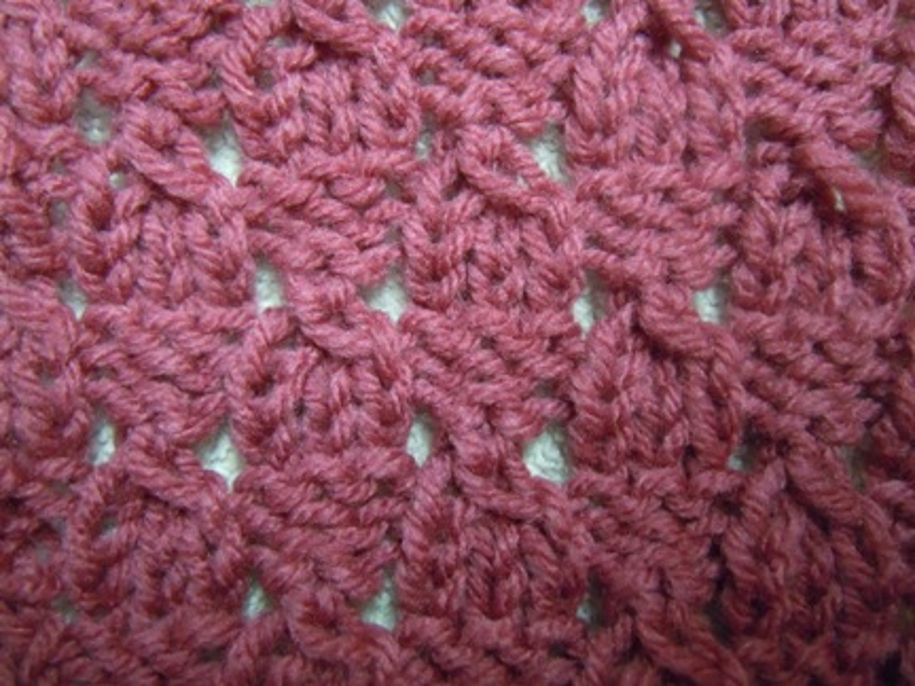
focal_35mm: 30
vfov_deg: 46.8
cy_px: 343
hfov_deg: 60.0
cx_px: 458
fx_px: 793
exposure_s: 1/25
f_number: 3.5
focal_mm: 5.4
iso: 800
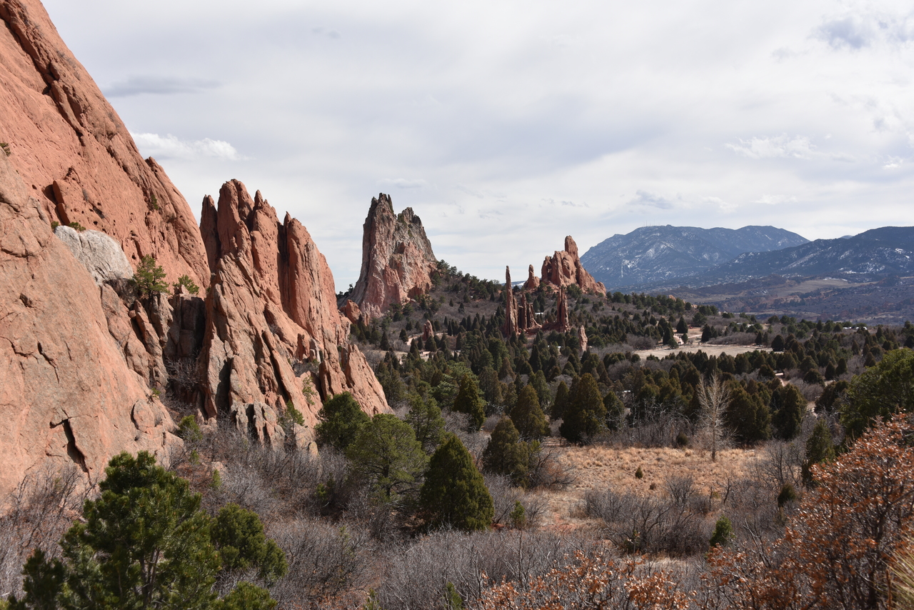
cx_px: 457
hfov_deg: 48.4
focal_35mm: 40
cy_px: 305
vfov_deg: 33.4
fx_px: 1016
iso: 100
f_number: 9
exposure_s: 1/320
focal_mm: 40
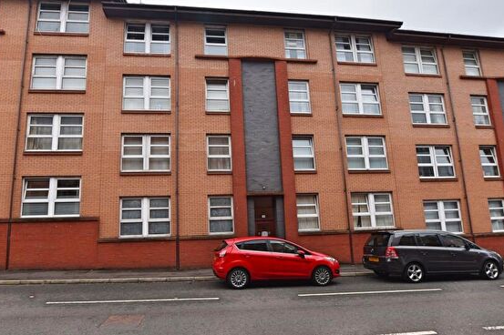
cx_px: 223
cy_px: 182
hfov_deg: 86.6
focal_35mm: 19
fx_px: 266
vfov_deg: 64.4
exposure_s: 1/200
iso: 100
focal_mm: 10
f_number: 7.1
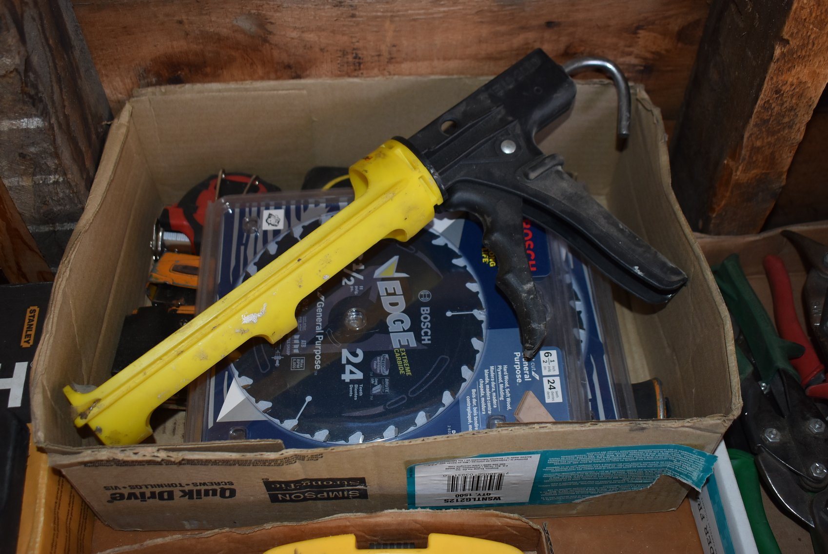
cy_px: 277
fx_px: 863
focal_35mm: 38
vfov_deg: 35.6
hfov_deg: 51.2
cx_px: 414
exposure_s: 1/125
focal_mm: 25
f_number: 4
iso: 500
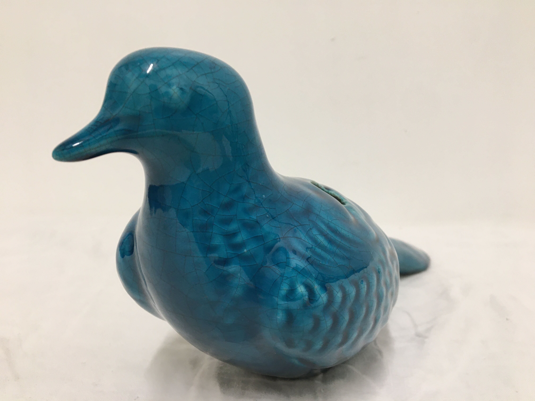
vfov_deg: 48.2
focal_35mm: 29
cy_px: 200
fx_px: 448
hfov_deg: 61.7
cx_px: 268
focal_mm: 4.15
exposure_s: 1/33
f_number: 2.2
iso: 50
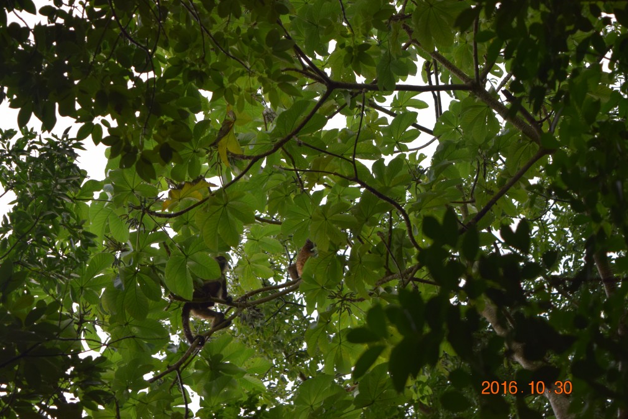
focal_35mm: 84
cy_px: 208
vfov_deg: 16.4
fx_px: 1457
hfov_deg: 24.3
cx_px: 314
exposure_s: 1/60
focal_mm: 55
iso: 360
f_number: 5.6
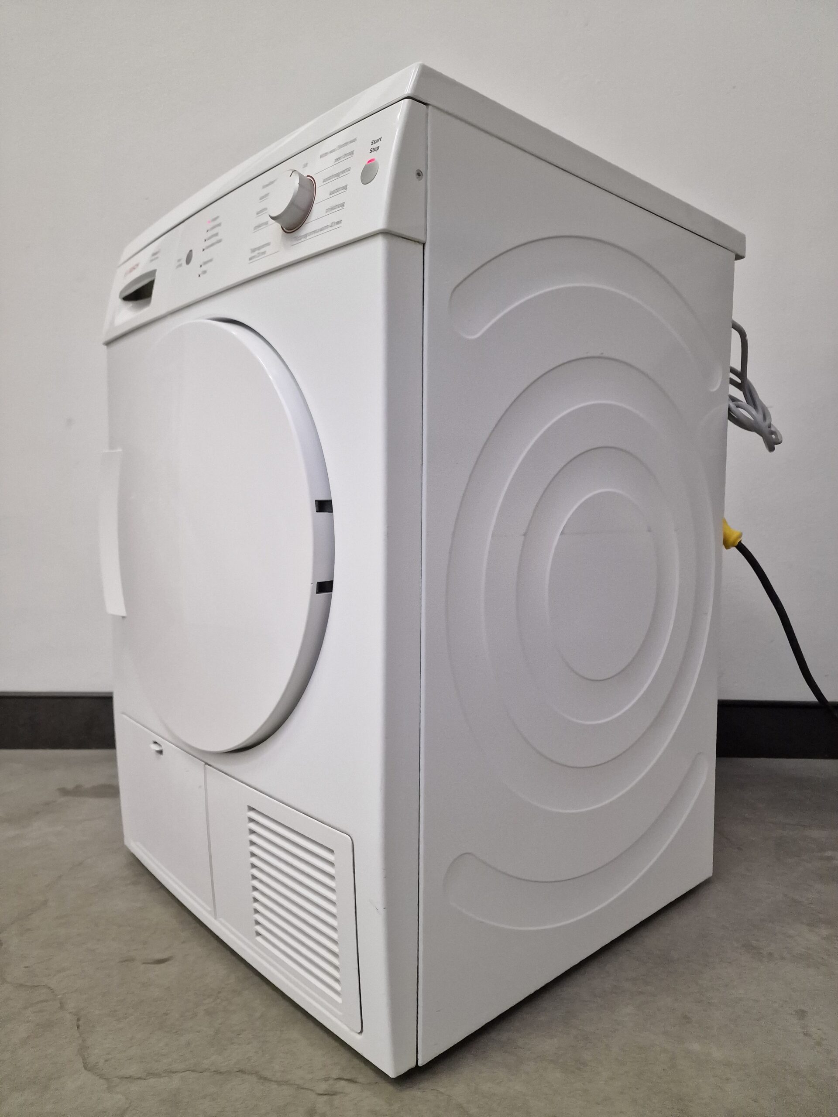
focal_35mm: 23
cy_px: 558
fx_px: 742
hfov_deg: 58.9
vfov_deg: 73.9
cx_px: 419
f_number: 1.8
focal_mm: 6.4
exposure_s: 1/100
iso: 640
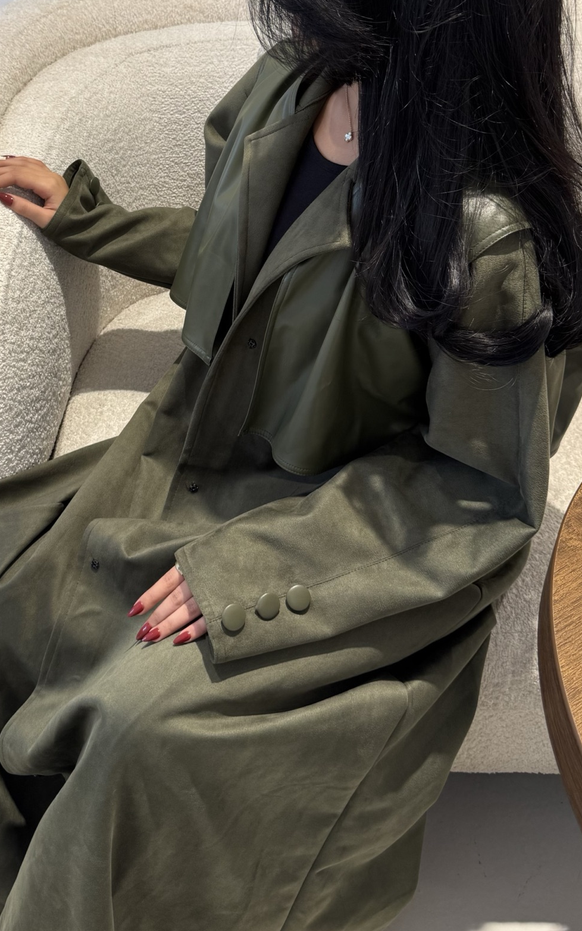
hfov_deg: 47.5
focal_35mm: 26
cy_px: 472
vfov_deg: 70.4
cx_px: 254
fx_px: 660
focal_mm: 6.76
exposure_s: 1/100
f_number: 1.78
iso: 80
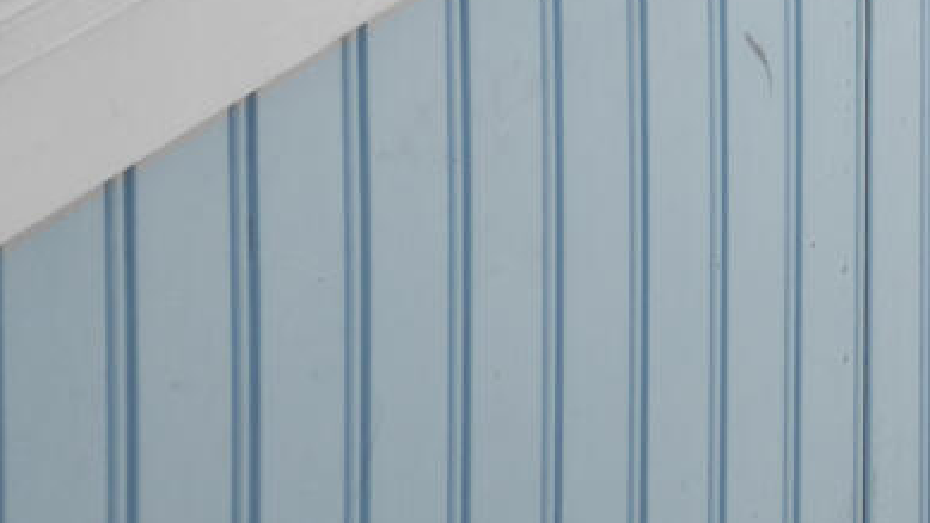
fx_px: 2787
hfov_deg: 11.3
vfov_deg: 7.8
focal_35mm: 113
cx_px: 2795
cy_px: -1473
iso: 250
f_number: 7.1
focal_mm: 14
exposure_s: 1/25
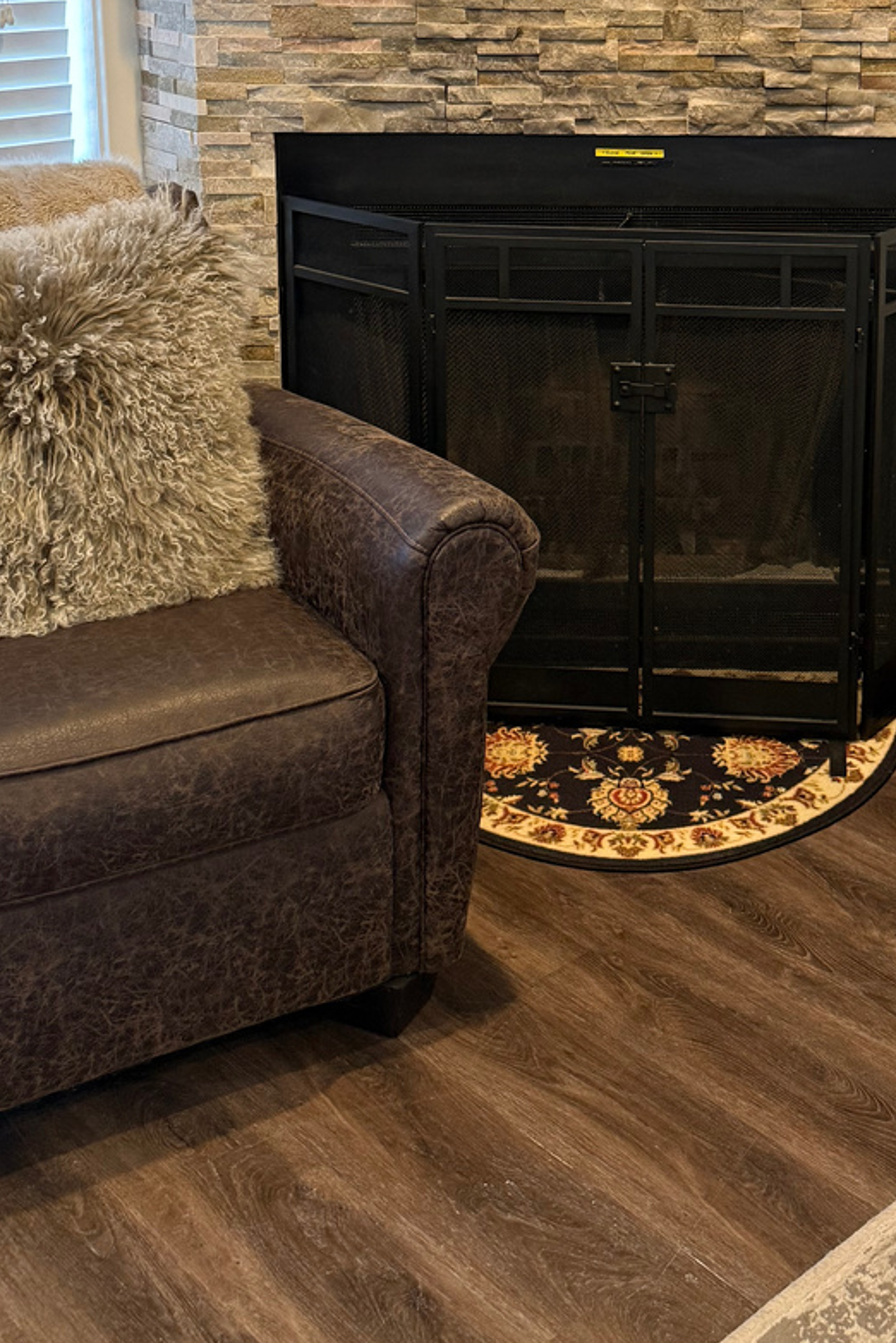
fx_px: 1828
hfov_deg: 27.3
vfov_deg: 38.1
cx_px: 635
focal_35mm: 49
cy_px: 184
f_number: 1.78
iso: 250
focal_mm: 6.76
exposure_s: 1/60
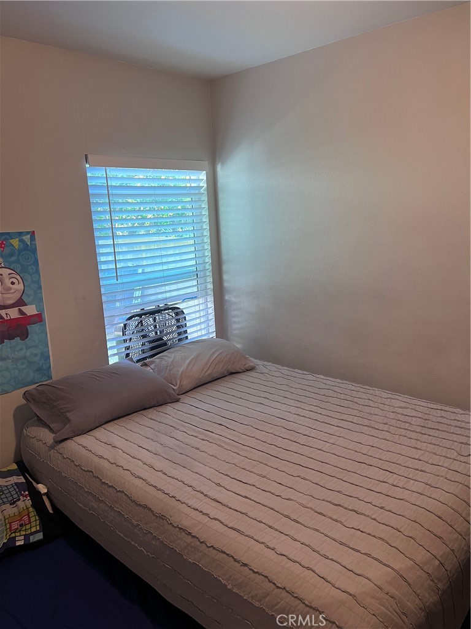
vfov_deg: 67.3
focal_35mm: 26
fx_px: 472
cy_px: 314
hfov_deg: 53.1
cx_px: 236
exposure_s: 1/60
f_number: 1.5
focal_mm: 5.7
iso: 125
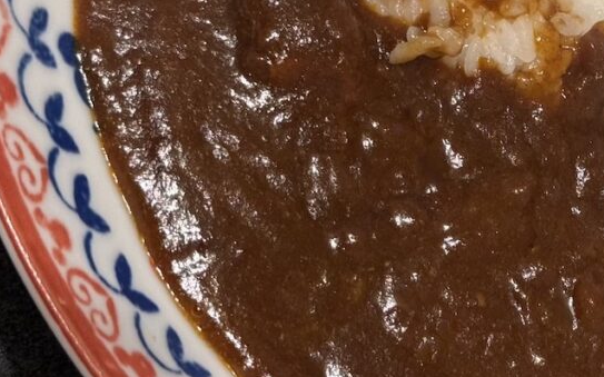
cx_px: 514
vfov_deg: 13.6
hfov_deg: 21.3
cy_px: 122
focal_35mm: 96
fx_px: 1580
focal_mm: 6.86
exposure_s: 1/33
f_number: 1.78
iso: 250
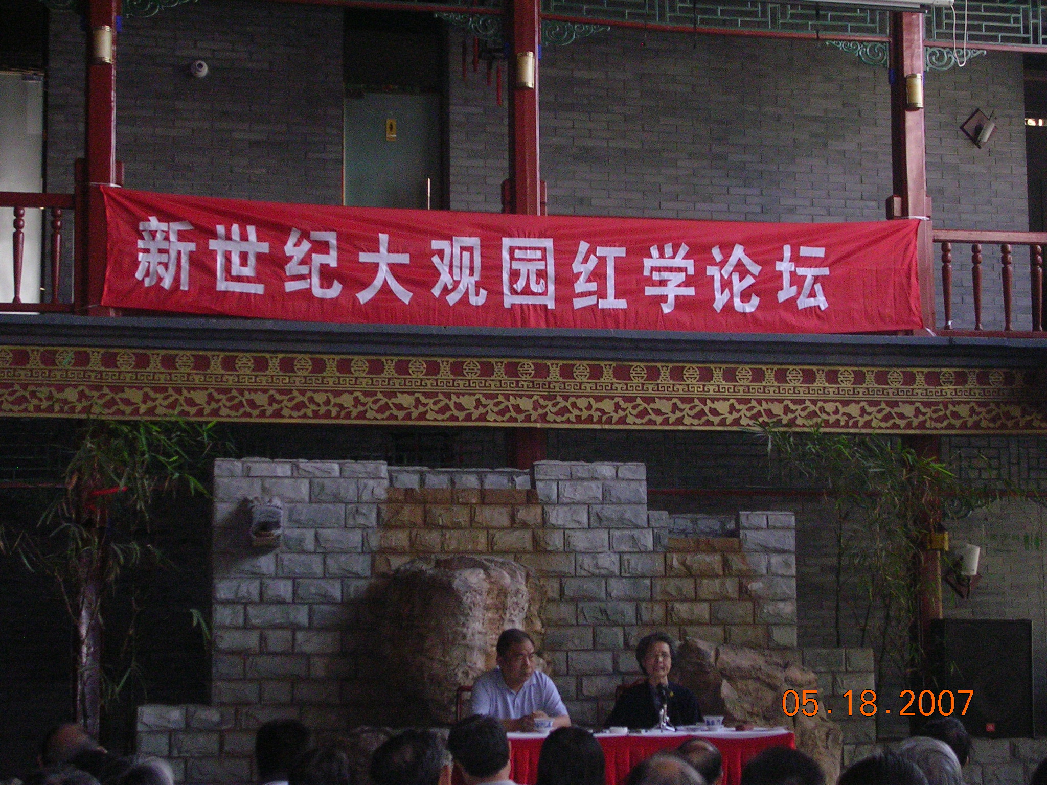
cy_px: 392
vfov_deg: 20.4
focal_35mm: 72
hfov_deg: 27.0
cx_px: 524
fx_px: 2178
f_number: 3.7
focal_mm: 10.9
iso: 200
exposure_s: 1/60.1
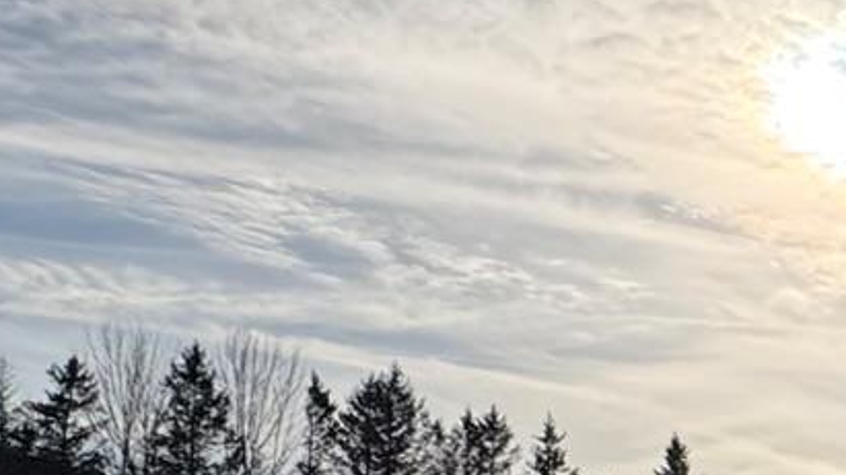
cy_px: 744
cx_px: 1363
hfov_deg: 21.8
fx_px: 1705
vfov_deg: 14.6
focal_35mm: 76
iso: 50
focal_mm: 2.22
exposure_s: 1/5263
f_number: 2.2
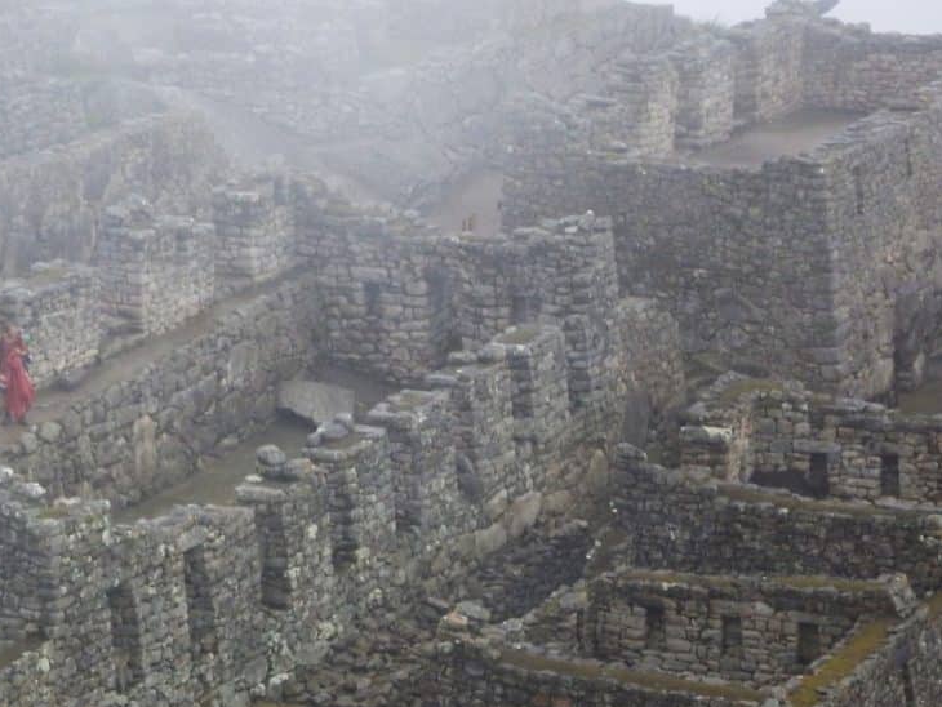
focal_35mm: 142
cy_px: 530
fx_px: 3865
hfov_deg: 13.7
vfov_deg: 10.4
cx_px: 70
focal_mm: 13
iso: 125
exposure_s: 1/30
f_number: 4.5
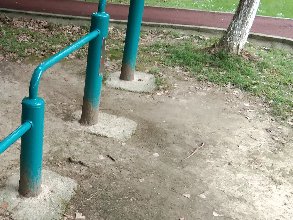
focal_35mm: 62
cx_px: 32
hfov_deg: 29.9
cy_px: 124
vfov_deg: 23.6
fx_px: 525
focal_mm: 3.69
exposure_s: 1/50
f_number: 2.2
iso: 125
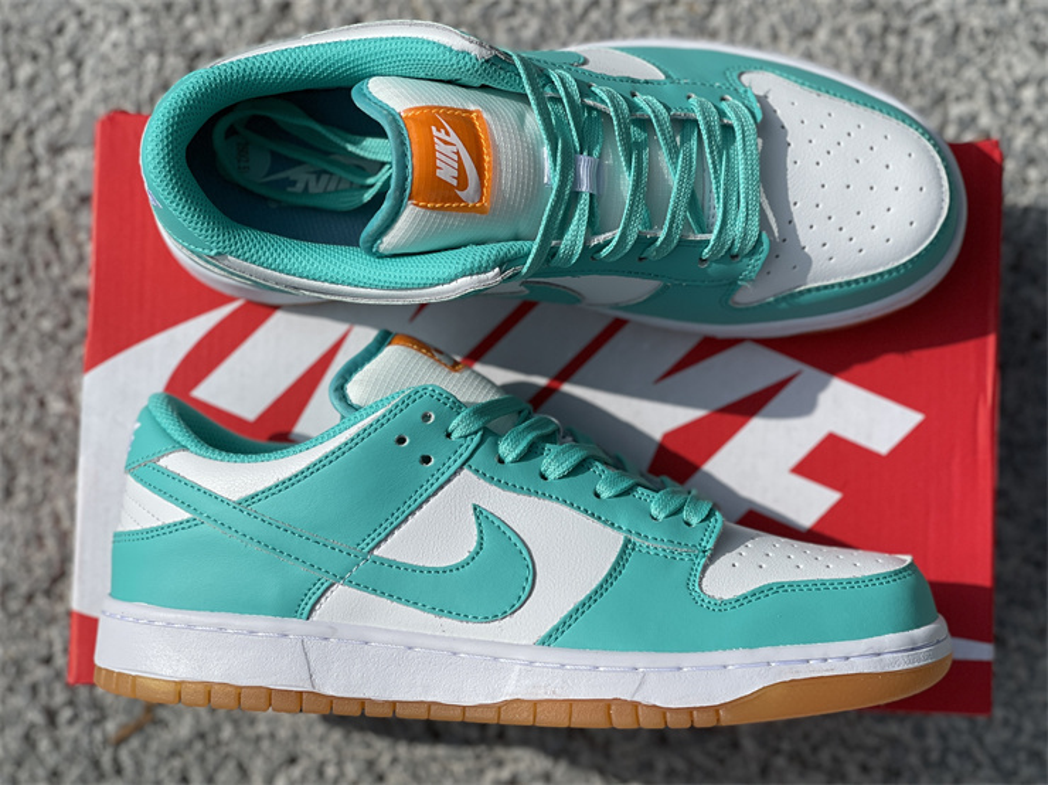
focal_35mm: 64
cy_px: 392
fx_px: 1936
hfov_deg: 30.3
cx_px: 524
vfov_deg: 22.9
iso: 32
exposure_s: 1/3774
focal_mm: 7.5
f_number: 2.2
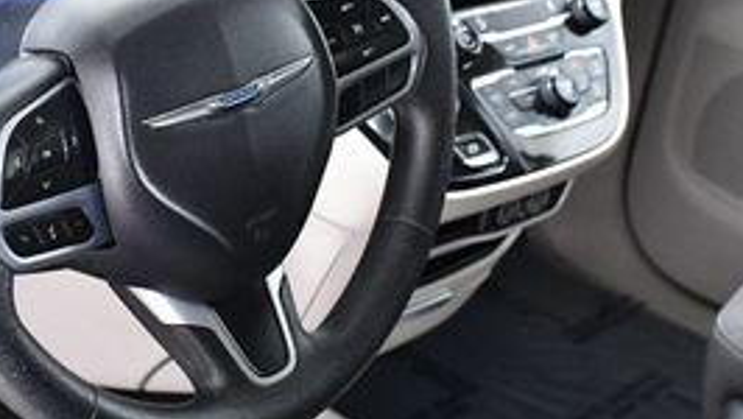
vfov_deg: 14.6
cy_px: 215
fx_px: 1636
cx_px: 260
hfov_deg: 25.5
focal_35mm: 83
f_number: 4
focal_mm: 22
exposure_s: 1/60
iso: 2500
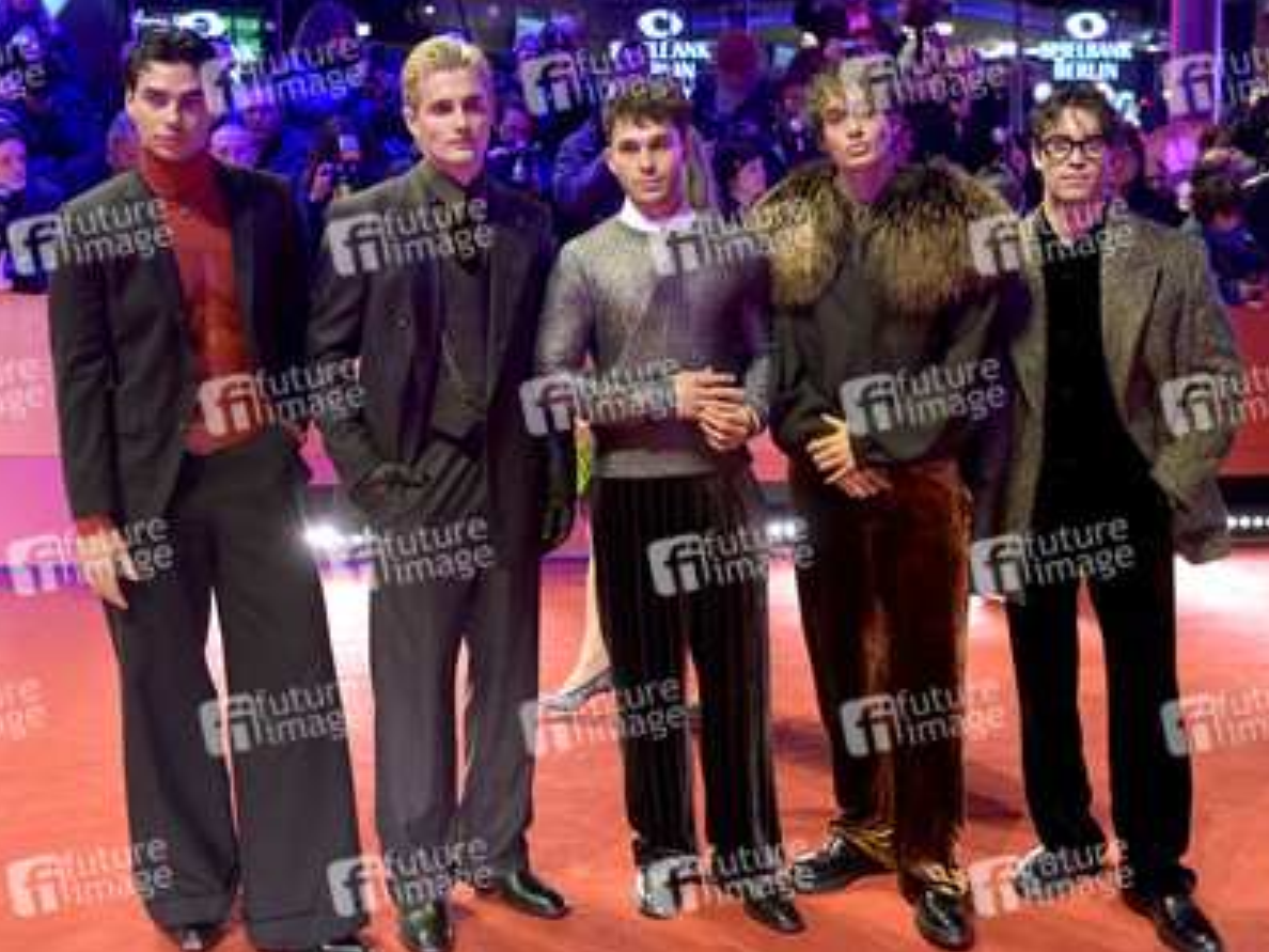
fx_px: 1283
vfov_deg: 40.7
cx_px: 646
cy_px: 478
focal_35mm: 35
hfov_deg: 52.6
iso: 1600
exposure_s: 1/250
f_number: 4
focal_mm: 32
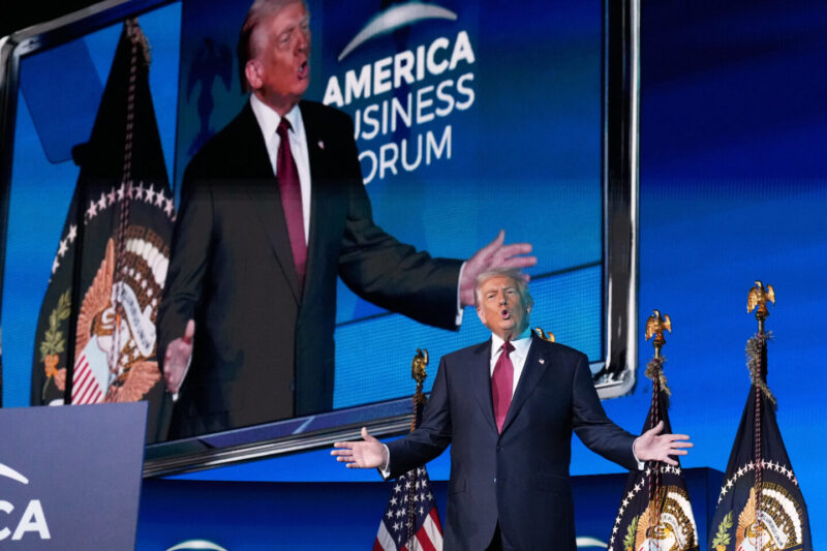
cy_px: 276
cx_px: 414
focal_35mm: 105
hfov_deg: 19.5
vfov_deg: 13.0
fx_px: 2411
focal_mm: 70
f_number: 4
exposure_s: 1/400
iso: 4000
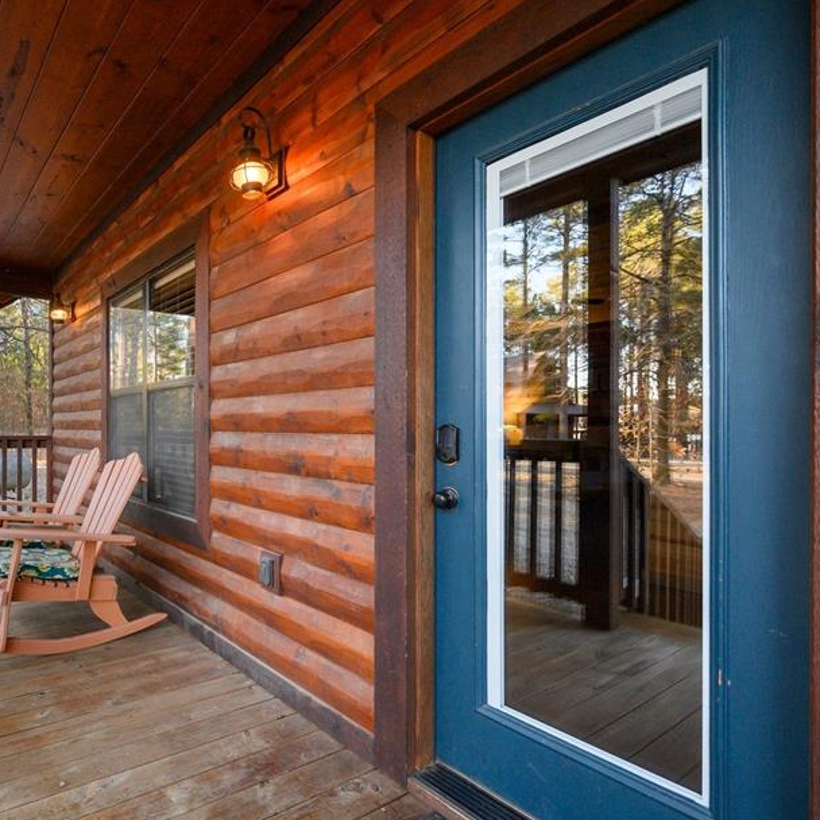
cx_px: 253
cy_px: 425
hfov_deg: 71.9
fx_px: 536
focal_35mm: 20
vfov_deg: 74.8
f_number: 5.6
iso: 640
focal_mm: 14
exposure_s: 1/125
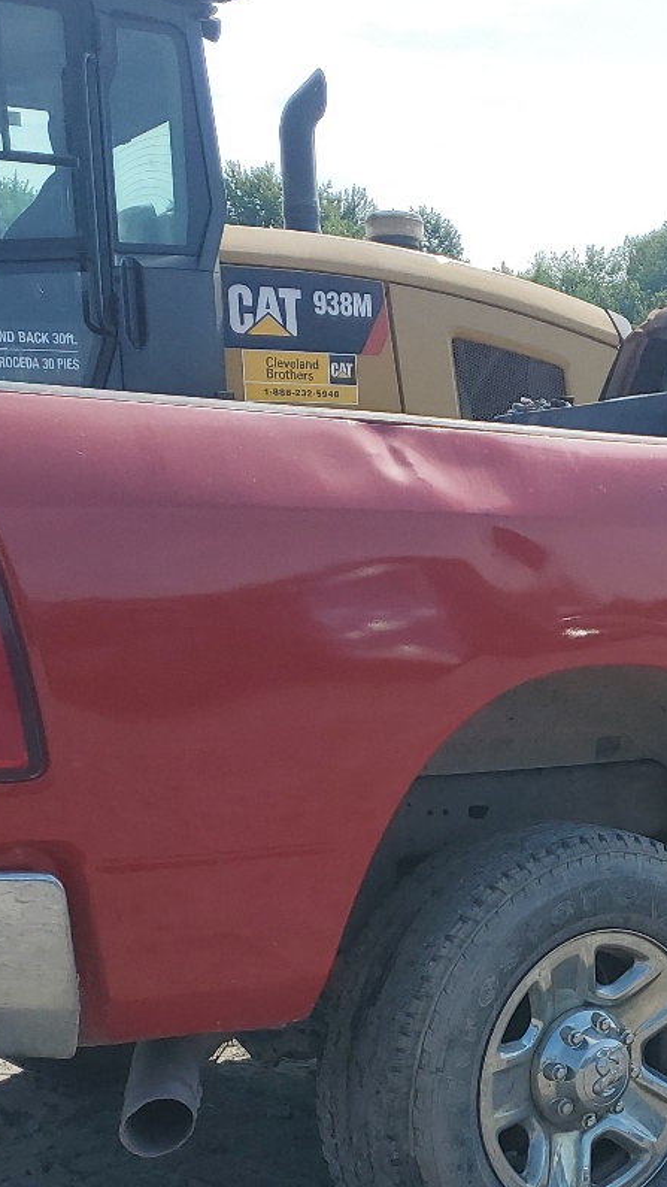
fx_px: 1793
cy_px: 841
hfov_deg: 20.6
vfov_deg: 36.0
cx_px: 625
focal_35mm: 57
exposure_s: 1/3333
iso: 50
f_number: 1.5
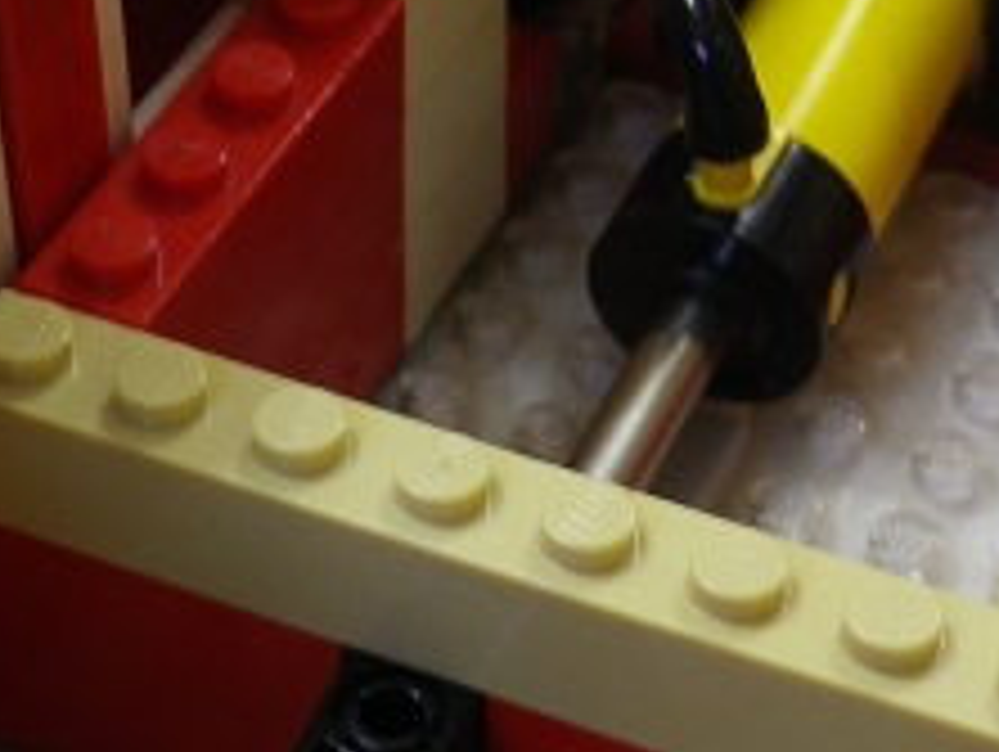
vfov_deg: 12.6
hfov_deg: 16.7
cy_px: 324
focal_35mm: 118
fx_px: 3409
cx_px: 612
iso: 100
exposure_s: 1/4
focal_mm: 7.3
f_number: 3.9
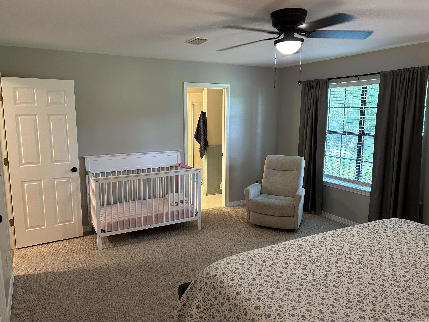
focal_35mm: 26
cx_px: 214
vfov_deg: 53.1
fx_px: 322
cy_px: 161
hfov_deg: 67.3
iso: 160
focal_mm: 5.7
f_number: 1.5
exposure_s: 1/60
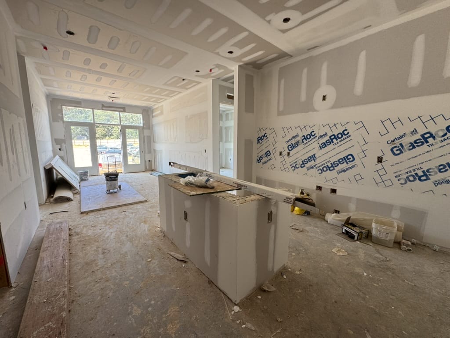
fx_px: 182
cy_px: 169
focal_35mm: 14
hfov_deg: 102.1
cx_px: 225
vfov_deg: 85.7
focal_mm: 2.22
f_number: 2.2
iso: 80
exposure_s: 1/99
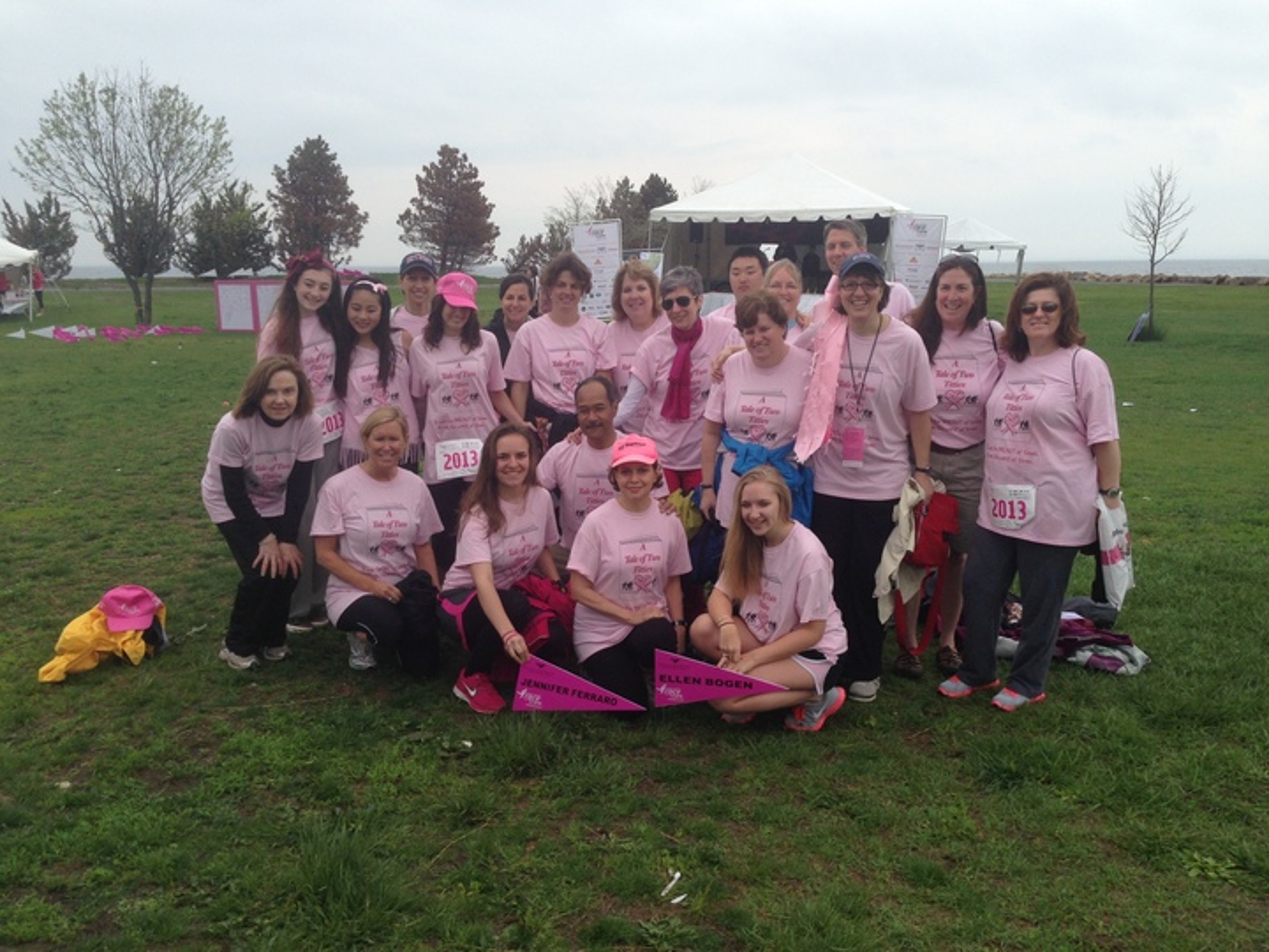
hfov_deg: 55.4
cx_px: 634
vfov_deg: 42.9
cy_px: 476
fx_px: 1210
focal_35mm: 33
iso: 50
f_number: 2.4
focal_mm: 4.13
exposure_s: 1/763
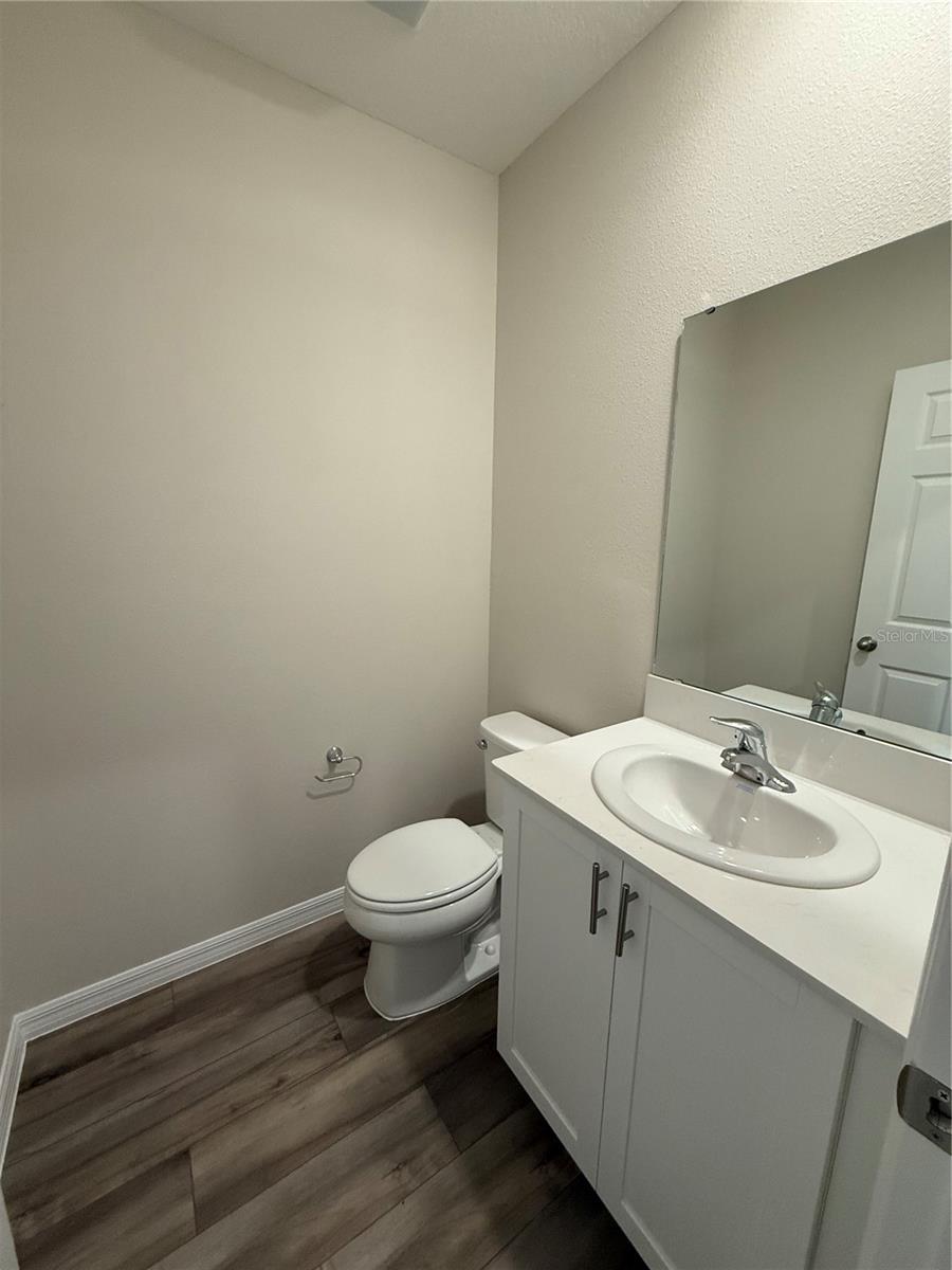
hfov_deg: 85.7
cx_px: 476
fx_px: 513
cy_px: 635
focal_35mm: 14
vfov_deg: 102.1
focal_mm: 2.22
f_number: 2.2
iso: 320
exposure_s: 1/120
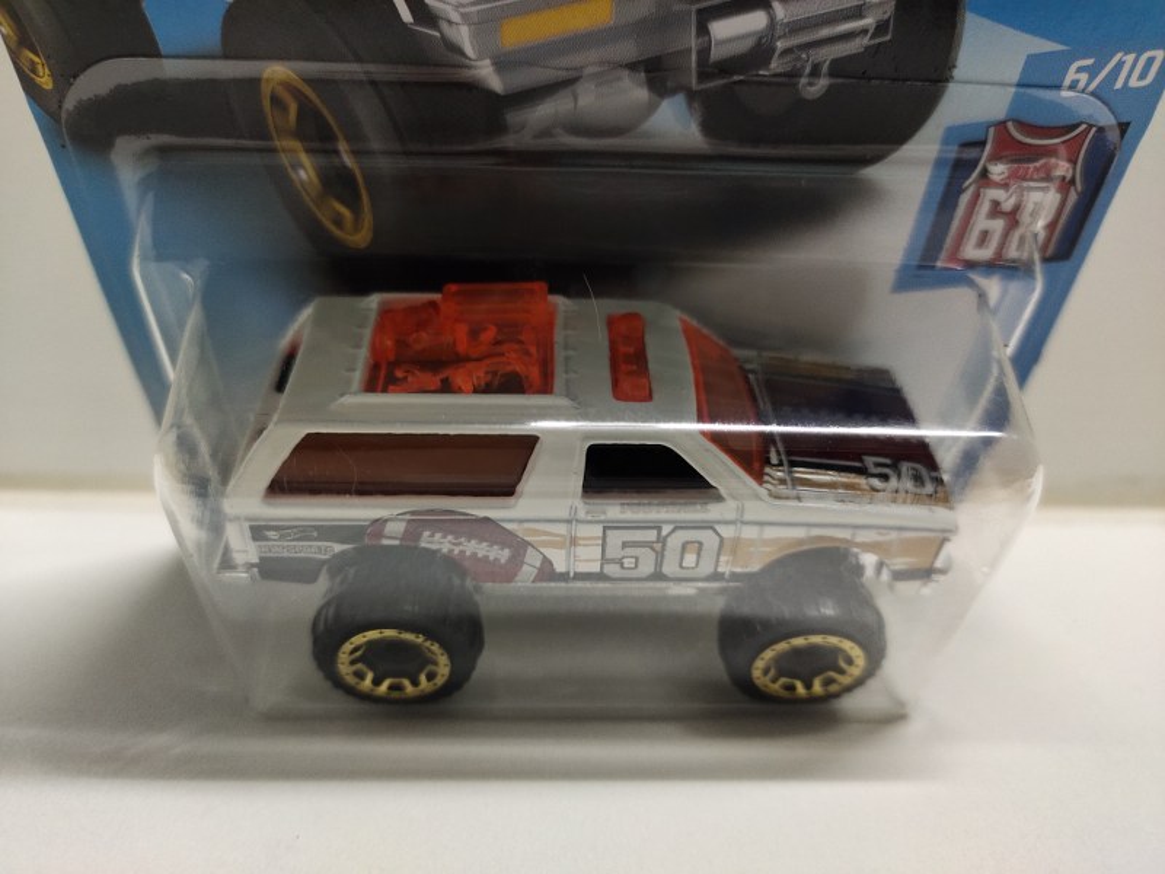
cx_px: 582
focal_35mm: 26
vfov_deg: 53.1
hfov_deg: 67.3
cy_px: 437
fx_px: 875
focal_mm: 4.74
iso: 1282
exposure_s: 1/33.3
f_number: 1.79
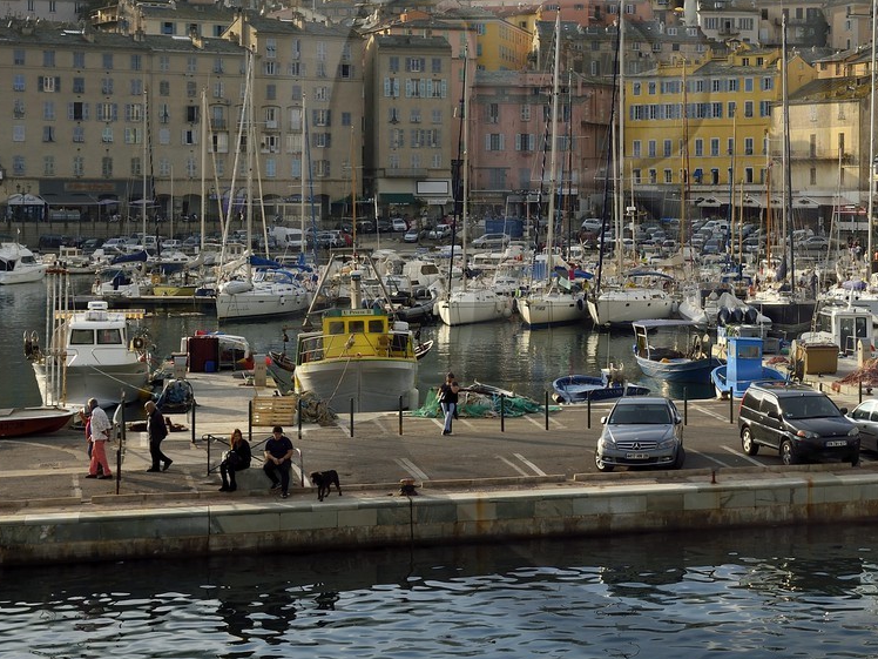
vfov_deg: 19.8
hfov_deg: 25.7
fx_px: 1877
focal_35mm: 74
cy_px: 191
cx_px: 752
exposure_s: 1/250
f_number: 11
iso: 200
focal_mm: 36
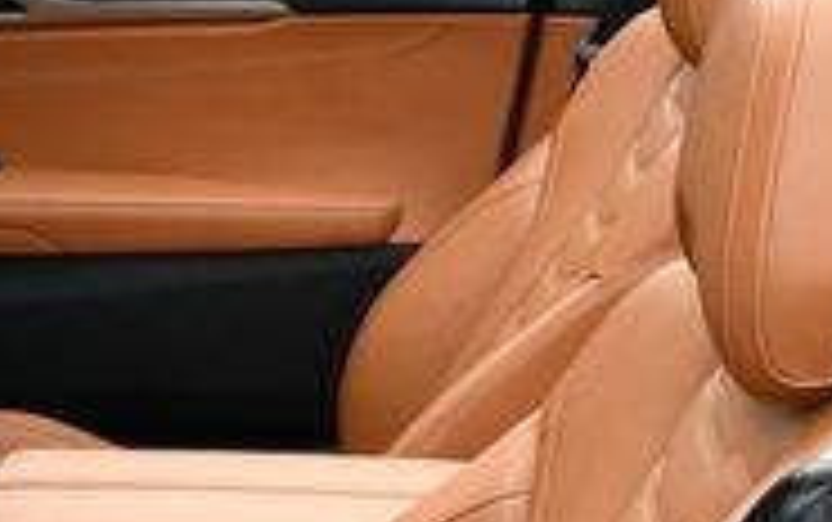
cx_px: 27
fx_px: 2882
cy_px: 644
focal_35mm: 127
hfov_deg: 16.1
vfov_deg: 10.2
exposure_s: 1/250
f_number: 5.6
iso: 360
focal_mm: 18
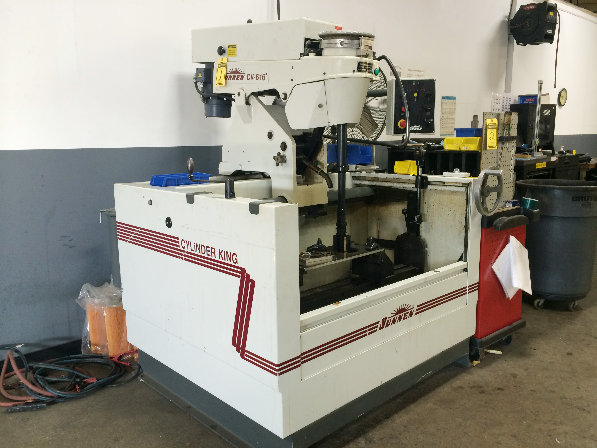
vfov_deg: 46.8
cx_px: 298
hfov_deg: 60.0
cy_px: 224
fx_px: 517
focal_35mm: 30
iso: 100
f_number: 2.2
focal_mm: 4.12
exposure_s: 1/30
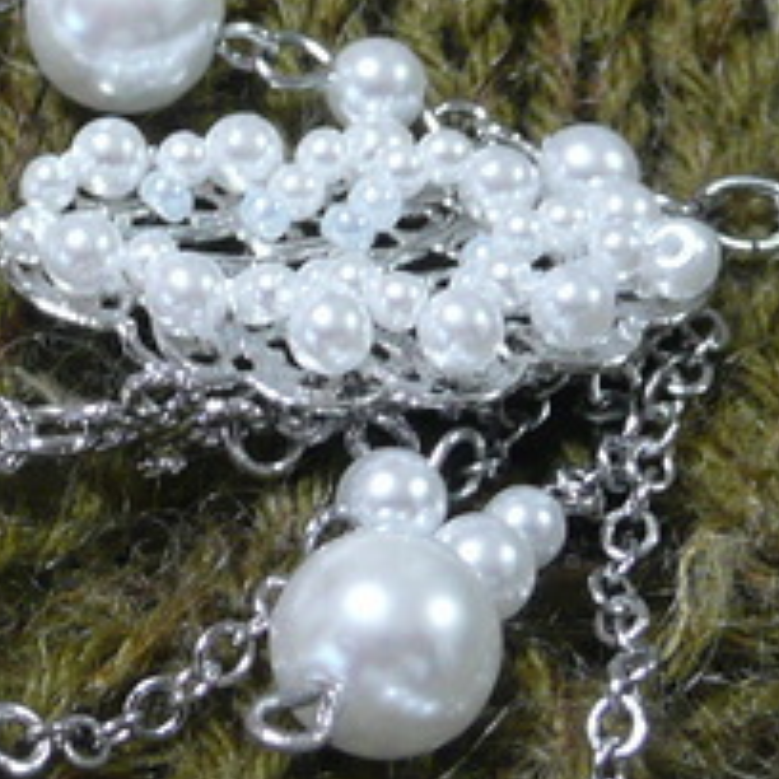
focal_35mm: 133
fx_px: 3386
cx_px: -160
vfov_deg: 13.1
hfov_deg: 12.8
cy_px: 420
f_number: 3.9
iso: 200
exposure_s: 1/8
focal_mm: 6.5
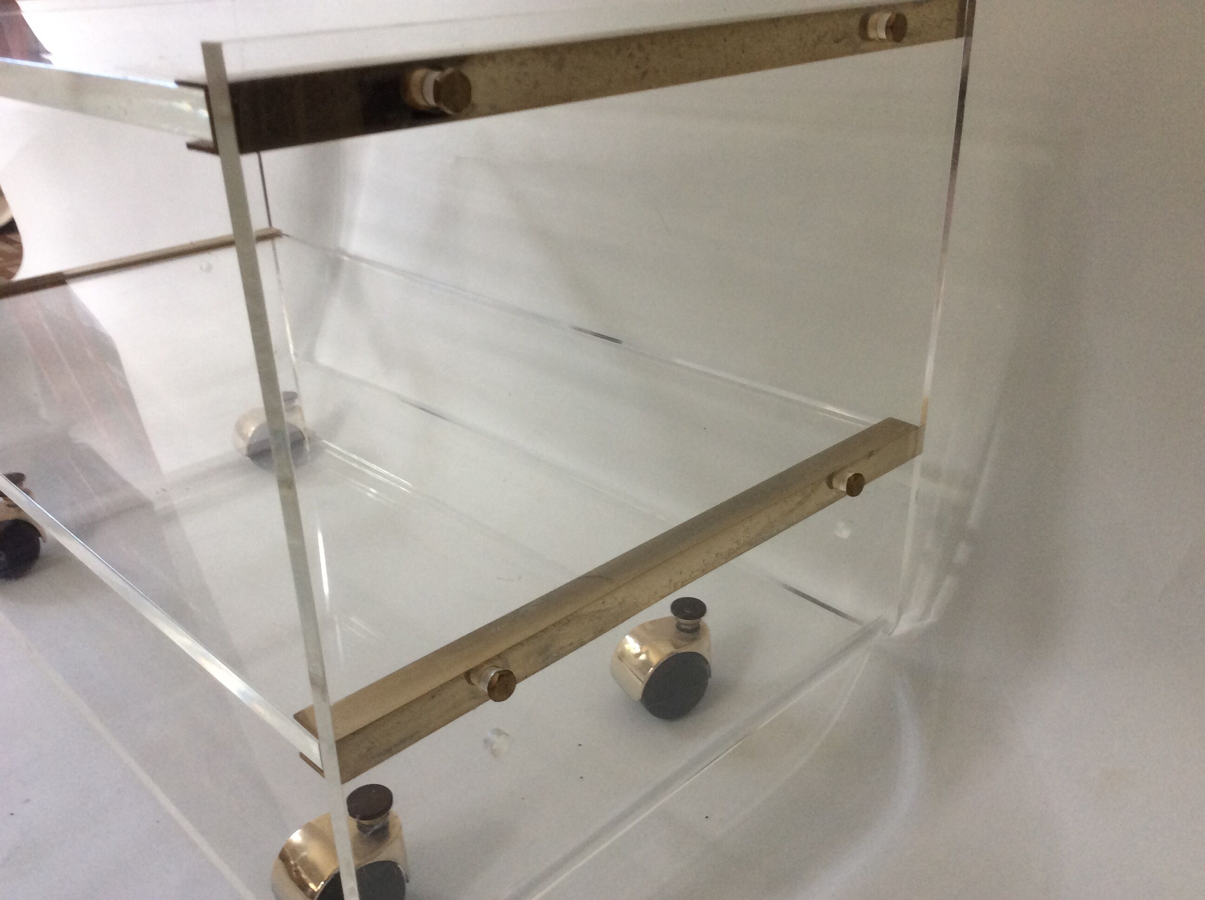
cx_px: 602
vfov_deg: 44.1
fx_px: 1112
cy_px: 450
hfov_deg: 56.9
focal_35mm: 32
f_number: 2.4
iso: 64
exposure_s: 1/25
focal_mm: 3.3
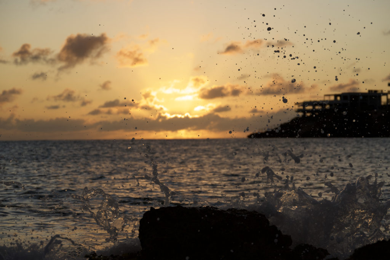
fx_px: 1008
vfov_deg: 14.7
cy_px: 130
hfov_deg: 21.9
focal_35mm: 93
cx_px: 195
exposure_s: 1/1250
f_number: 5
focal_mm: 62
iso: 250
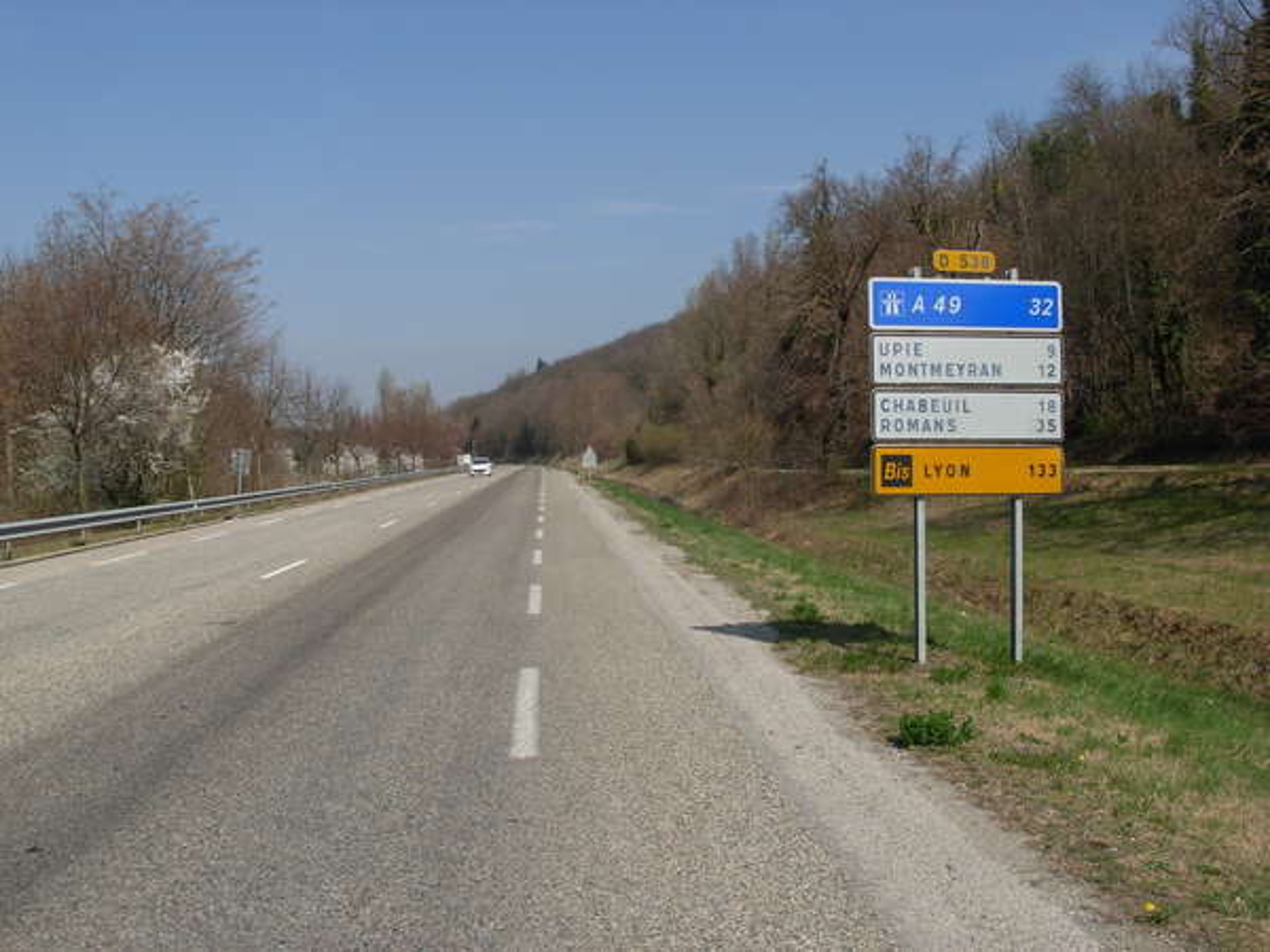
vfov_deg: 37.7
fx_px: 1394
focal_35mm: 38
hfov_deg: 49.0
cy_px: 476
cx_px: 635
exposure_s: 1/703
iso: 79
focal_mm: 6.3
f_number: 4.9
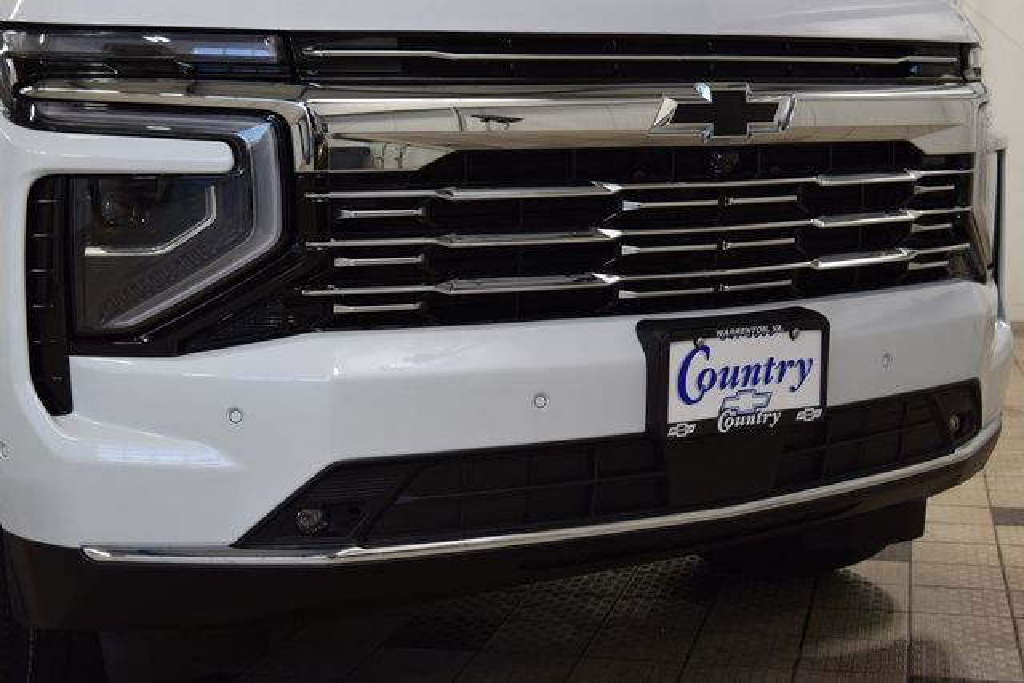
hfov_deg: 35.0
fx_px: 1622
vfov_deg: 23.8
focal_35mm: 57
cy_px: 342
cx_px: 512
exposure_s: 1/20
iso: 400
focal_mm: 38
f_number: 6.3
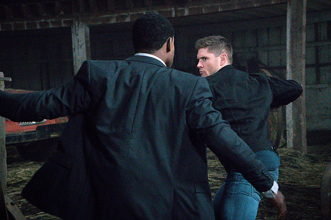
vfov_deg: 19.7
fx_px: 634
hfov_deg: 29.2
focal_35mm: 69
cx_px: 166
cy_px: 110
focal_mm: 69
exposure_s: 1/160
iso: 25600
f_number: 6.3
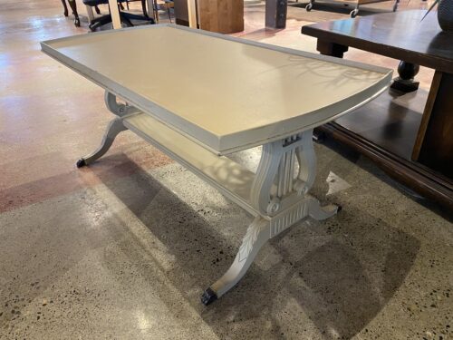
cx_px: 226
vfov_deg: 53.1
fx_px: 340
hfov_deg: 67.3
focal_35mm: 26
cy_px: 170
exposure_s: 1/60
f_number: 1.8
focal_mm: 4.25
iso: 500
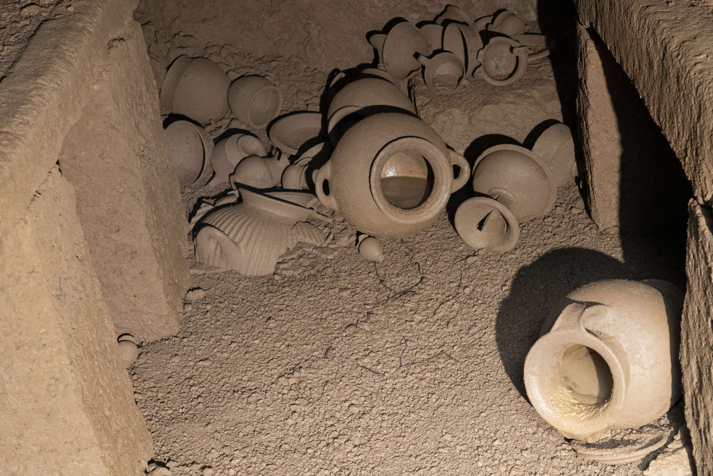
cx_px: 418
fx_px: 1069
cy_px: 257
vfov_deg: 25.1
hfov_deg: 36.8
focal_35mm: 54
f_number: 10
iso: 8000
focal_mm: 46
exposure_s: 1/15
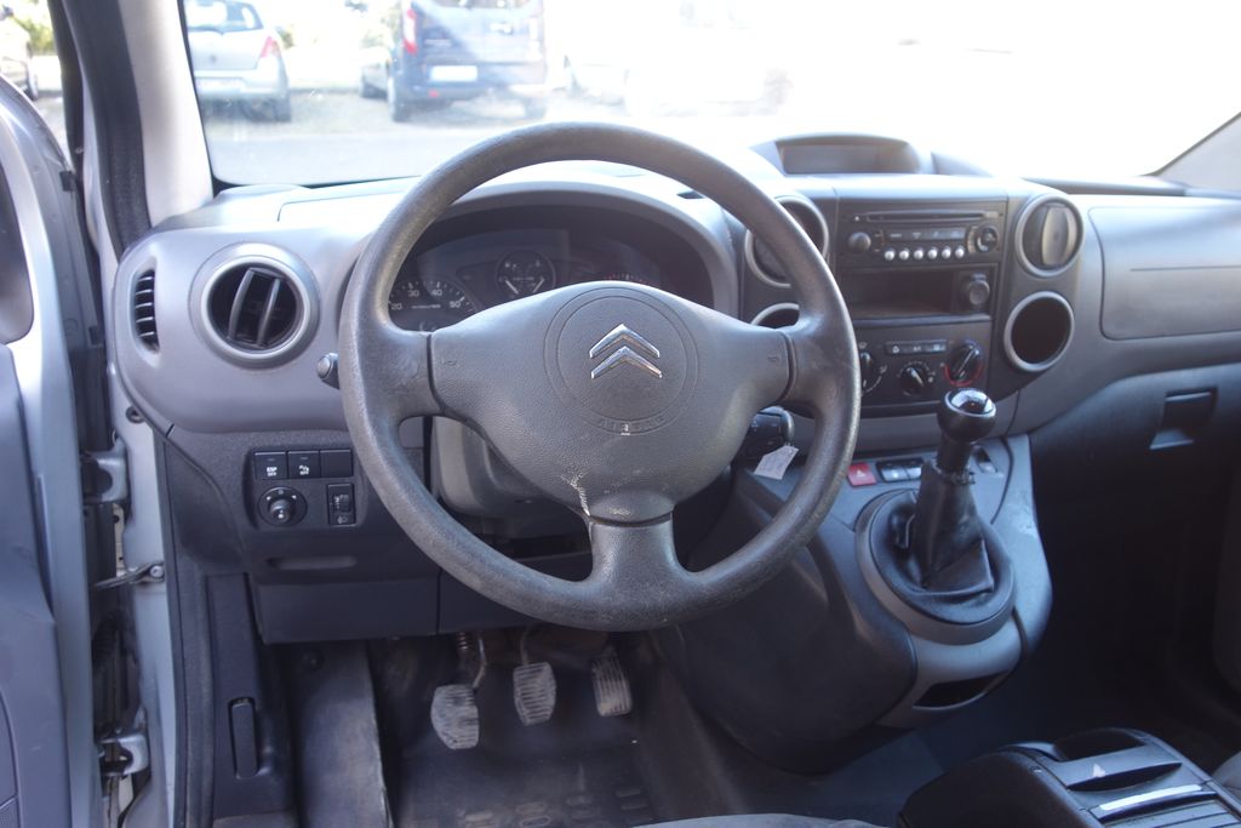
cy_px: 414
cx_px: 620
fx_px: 965
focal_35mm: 28
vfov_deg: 46.4
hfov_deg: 65.5
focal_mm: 10.4
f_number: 2.5
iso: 125
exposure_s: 1/30
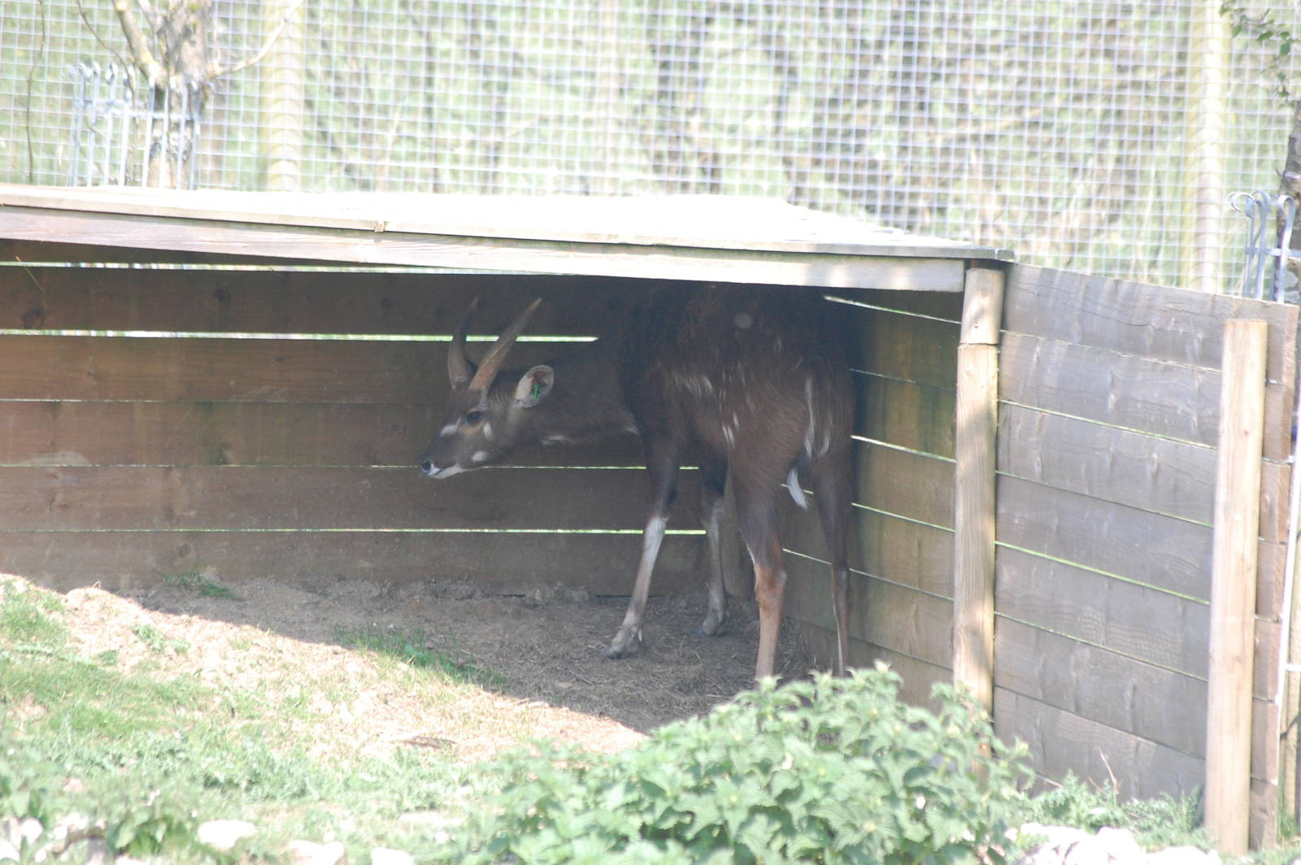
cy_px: 432
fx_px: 10832
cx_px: 650
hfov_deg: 6.9
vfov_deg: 4.6
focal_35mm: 300
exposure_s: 1/320
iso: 800
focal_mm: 200
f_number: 5.6
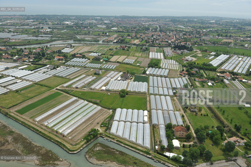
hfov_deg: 63.7
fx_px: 202
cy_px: 84
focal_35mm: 29
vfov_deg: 44.9
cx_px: 126
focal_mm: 29
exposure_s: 1/1600
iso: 400
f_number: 7.1
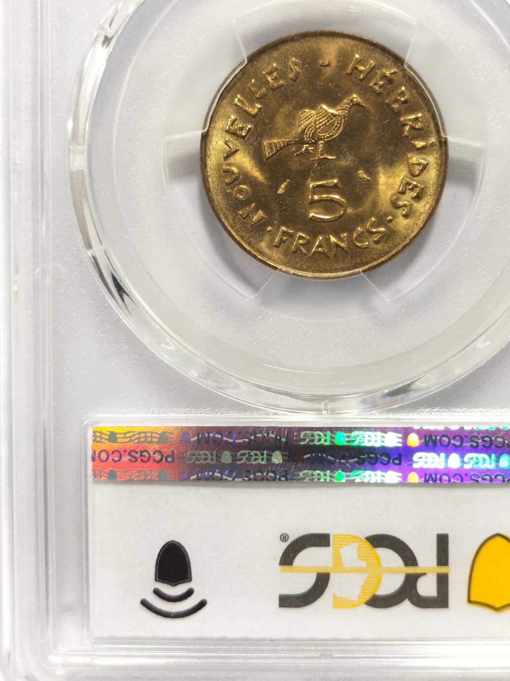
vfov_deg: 27.7
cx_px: 324
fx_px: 1376
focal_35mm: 70
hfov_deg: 21.0
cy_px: 275
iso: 125
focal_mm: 5.56
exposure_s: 1/100
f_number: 16
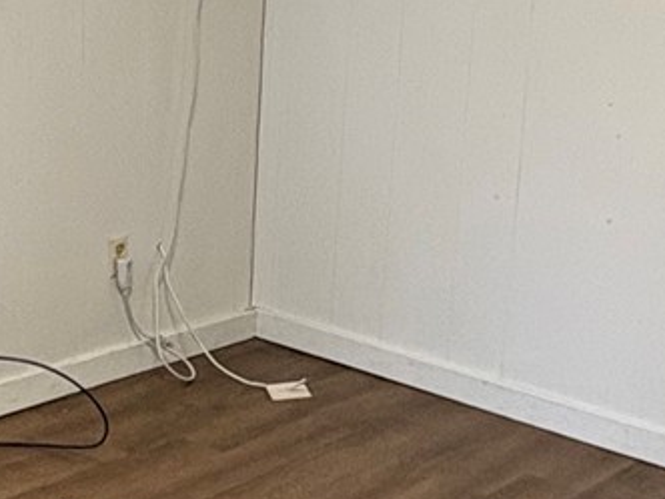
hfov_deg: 24.1
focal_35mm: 81
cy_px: 172
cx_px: 246
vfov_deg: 18.2
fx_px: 1556
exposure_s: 1/60
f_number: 2.2
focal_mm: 2.22
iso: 160
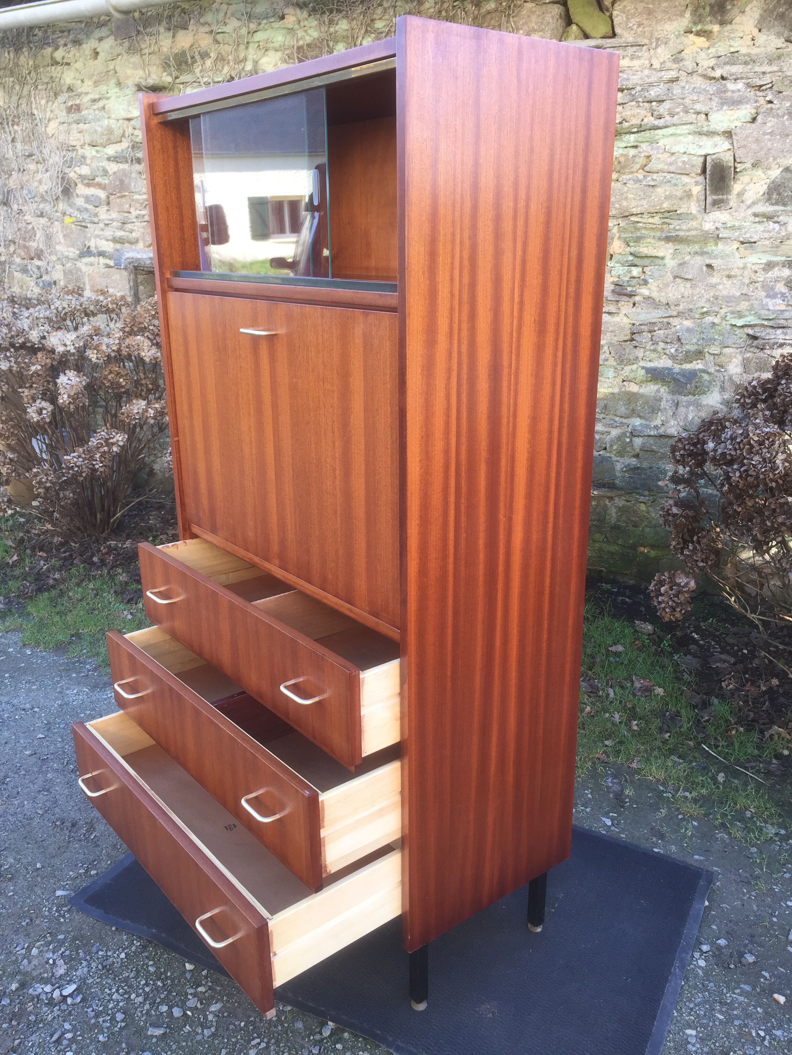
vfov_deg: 61.7
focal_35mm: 29
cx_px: 396
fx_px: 885
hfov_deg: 48.2
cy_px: 528
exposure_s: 1/100
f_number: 2.2
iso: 32
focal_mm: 4.15
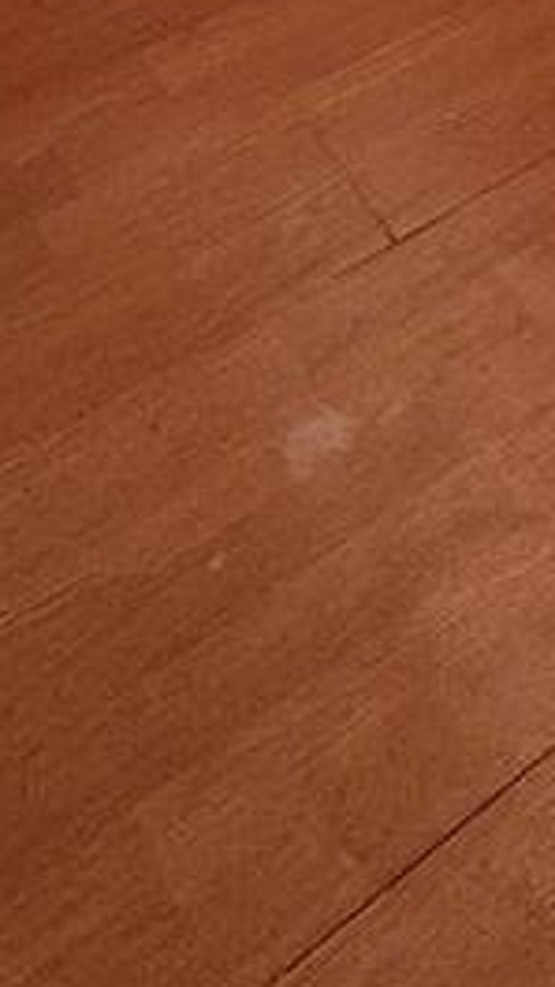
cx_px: 413
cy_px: -1091
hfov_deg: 17.4
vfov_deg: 17.9
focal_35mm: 69
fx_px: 1806
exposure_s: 1/99
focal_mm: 2.22
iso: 64
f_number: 2.2
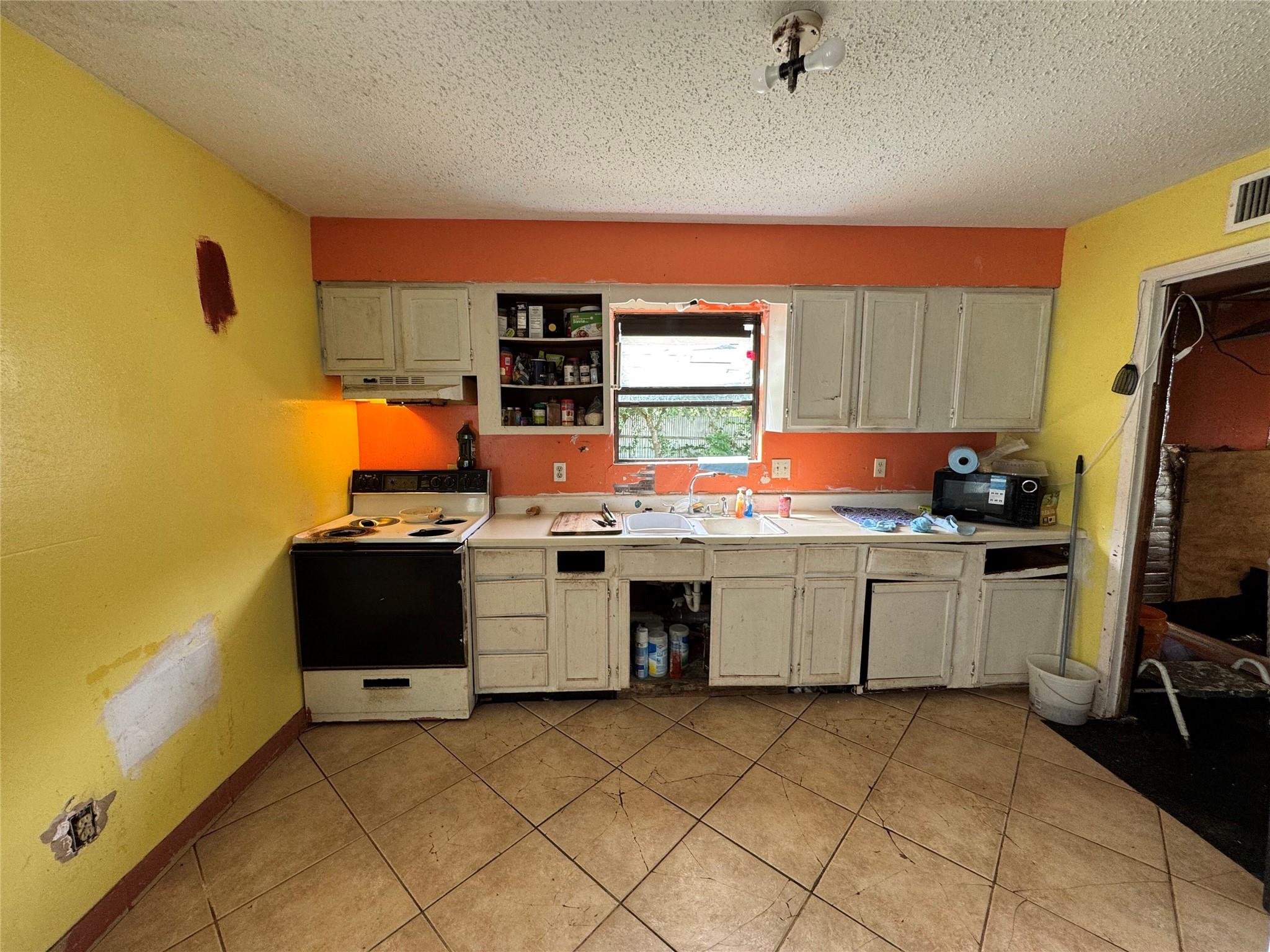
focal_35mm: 14
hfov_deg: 102.1
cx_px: 635
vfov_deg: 85.7
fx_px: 514
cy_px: 476
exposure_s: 1/120
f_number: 2.2
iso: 125
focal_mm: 2.22
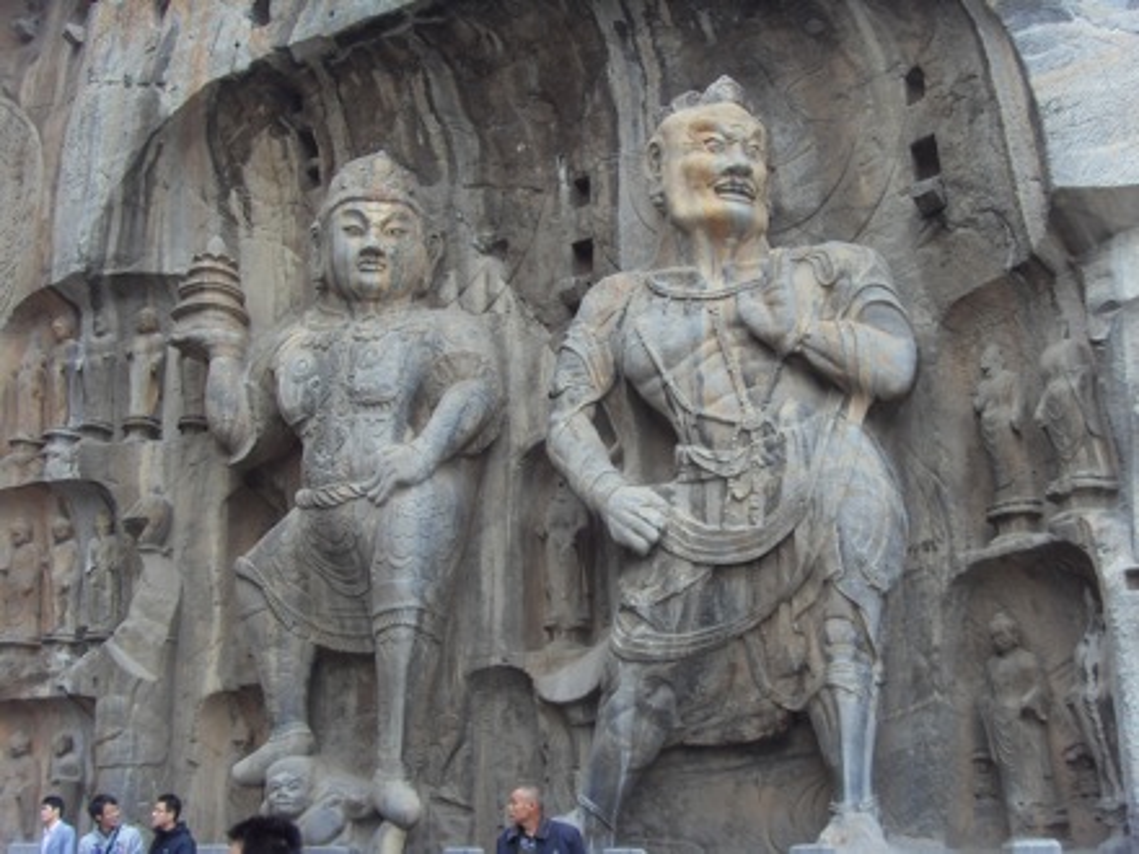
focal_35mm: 39
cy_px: 427
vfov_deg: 36.8
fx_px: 1283
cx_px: 570
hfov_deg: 47.9
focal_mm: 6.6
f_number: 3.5
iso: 100
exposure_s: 1/90
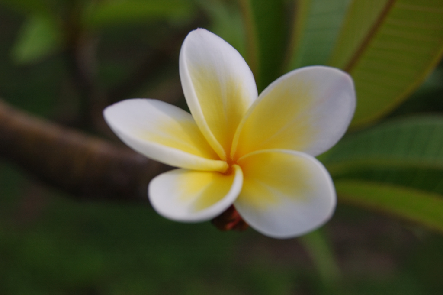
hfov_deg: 31.9
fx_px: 775
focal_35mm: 63
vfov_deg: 21.5
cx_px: 222
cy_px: 148
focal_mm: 42
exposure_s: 1/640
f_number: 8
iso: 200
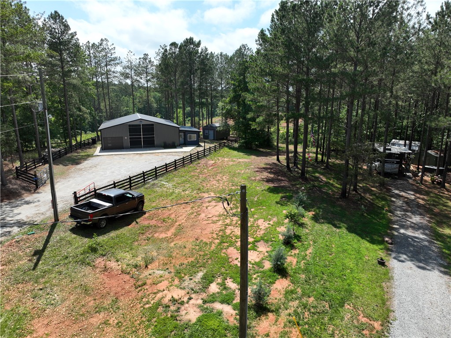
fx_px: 313
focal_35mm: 24
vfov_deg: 56.8
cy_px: 169
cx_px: 226
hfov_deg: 71.6
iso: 220
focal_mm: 12.29
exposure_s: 1/400
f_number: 2.8
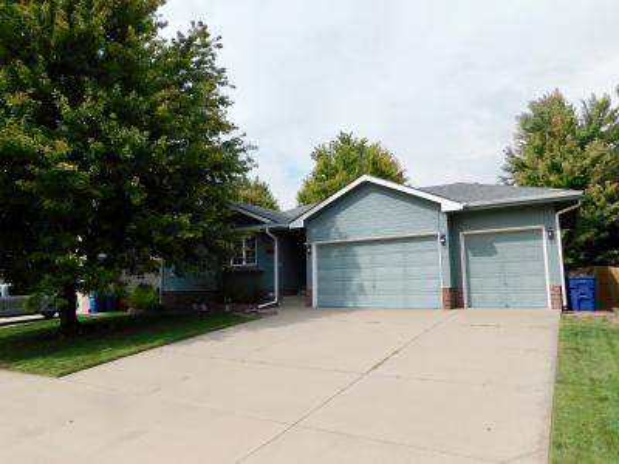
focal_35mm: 23
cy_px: 232
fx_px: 411
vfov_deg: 58.9
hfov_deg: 73.9
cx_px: 310
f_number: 6
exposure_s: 1/500
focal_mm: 4
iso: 125
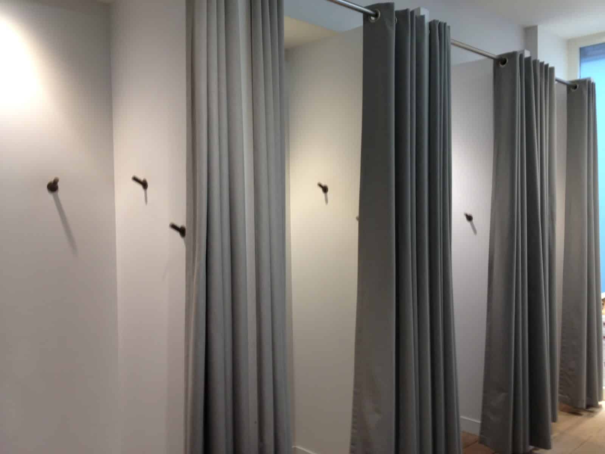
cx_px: 302
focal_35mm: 35
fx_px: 612
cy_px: 227
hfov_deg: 52.6
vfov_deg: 40.7
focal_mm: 4.28
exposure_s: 1/24
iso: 50
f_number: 2.4
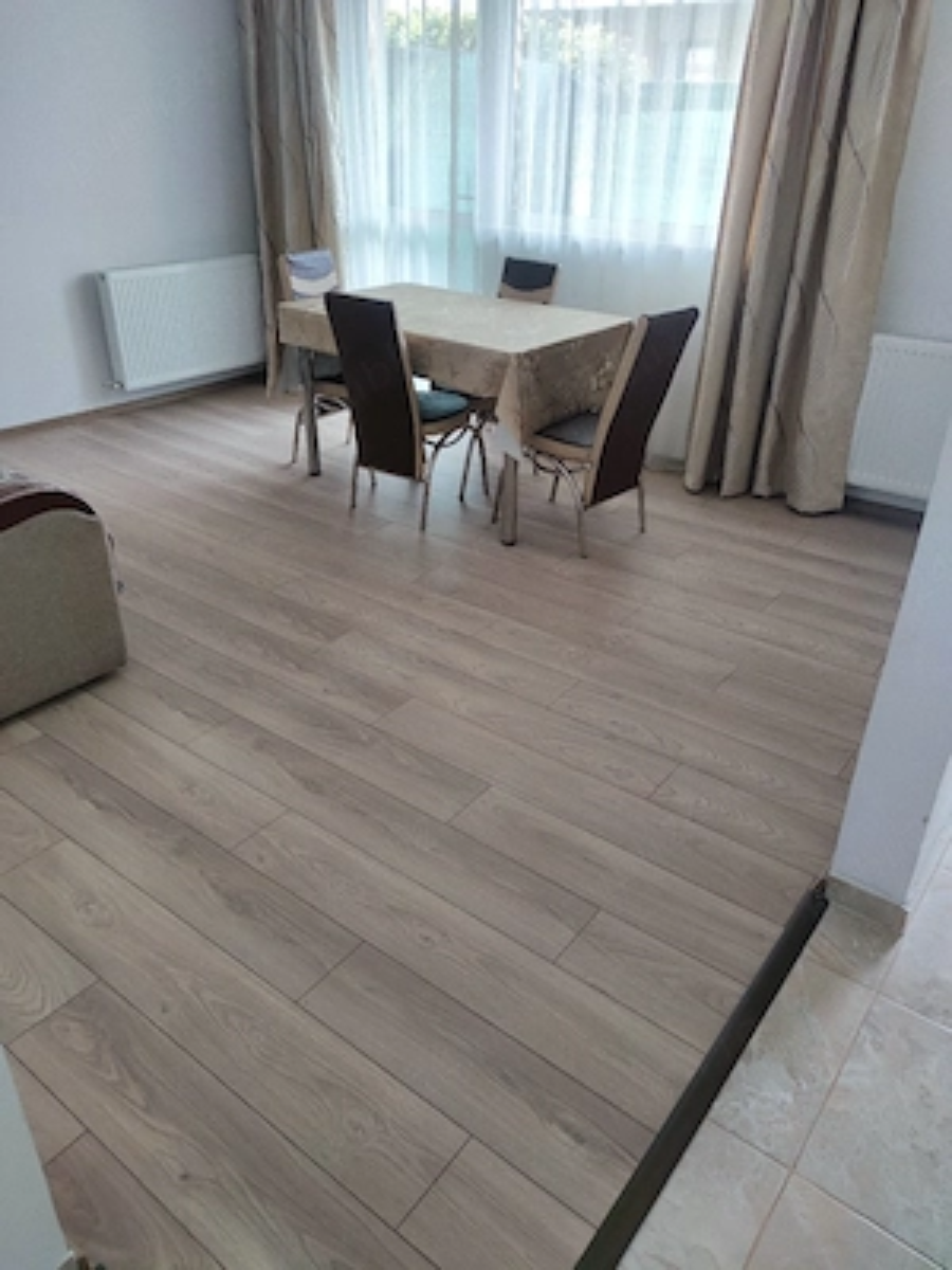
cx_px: 476
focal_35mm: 24
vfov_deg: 71.6
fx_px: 880
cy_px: 635
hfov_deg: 56.8
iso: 101
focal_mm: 6.72
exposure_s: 1/74.1
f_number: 1.69
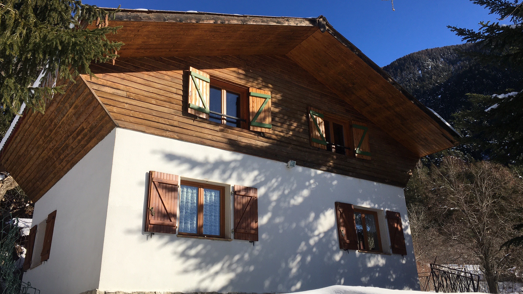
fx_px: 444
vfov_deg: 36.7
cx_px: 262
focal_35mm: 32
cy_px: 132
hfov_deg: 61.0
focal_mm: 4.15
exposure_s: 1/2024
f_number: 2.2
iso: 25
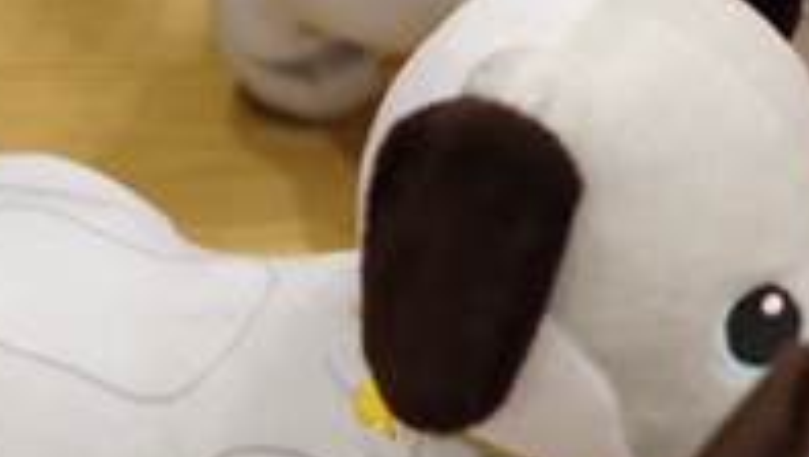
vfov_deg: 6.9
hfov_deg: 11.6
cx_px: 1181
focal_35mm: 178
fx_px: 3817
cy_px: 208
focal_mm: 35
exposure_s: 1/60
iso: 500
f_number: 2
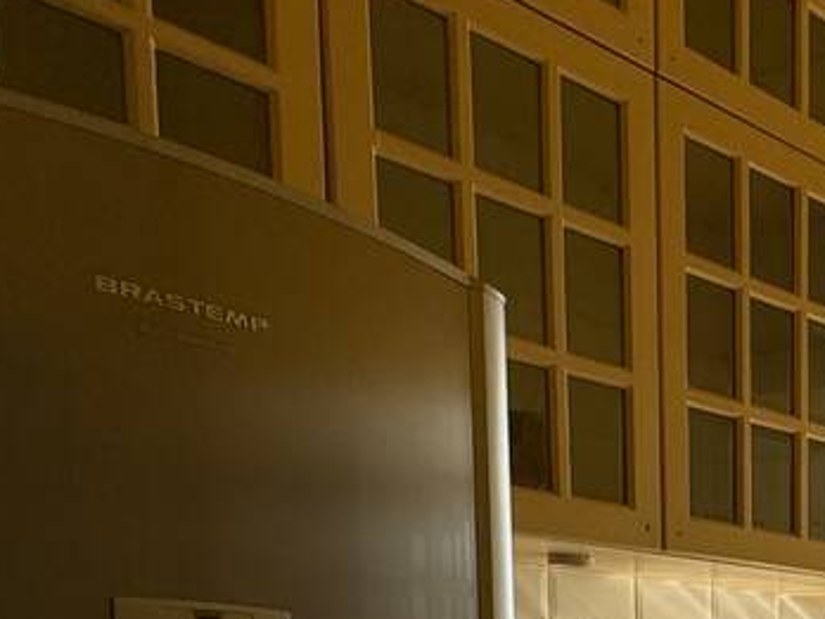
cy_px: 911
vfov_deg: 21.5
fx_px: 1382
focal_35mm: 58
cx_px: 1031
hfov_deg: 28.2
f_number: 2.2
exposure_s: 1/749
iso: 50
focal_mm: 2.22
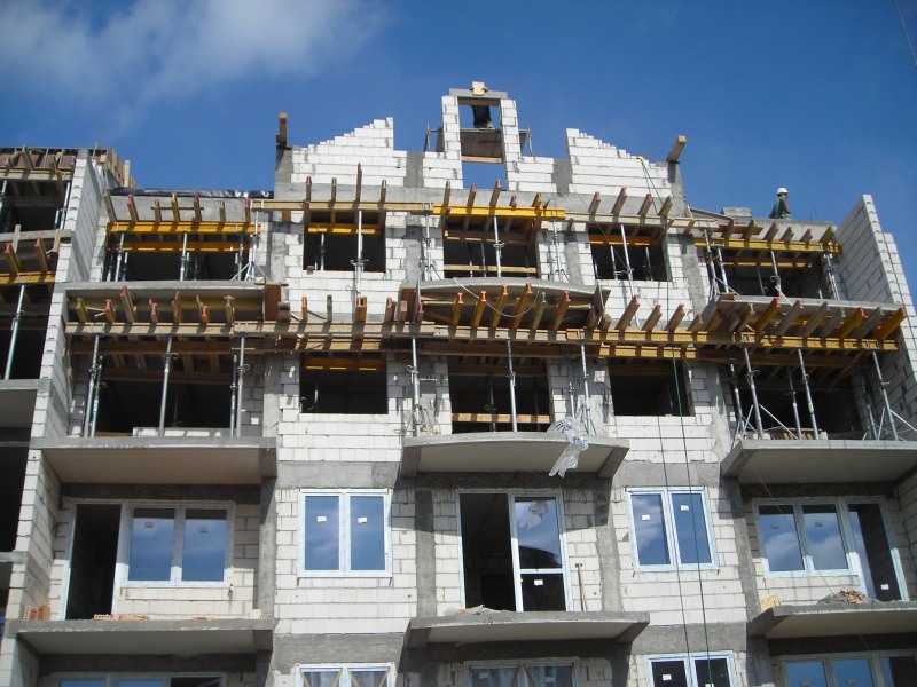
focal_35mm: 38
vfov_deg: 37.7
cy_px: 344
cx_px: 458
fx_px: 1007
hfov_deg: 49.0
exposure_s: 1/294
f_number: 6.4
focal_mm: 6.3
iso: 50
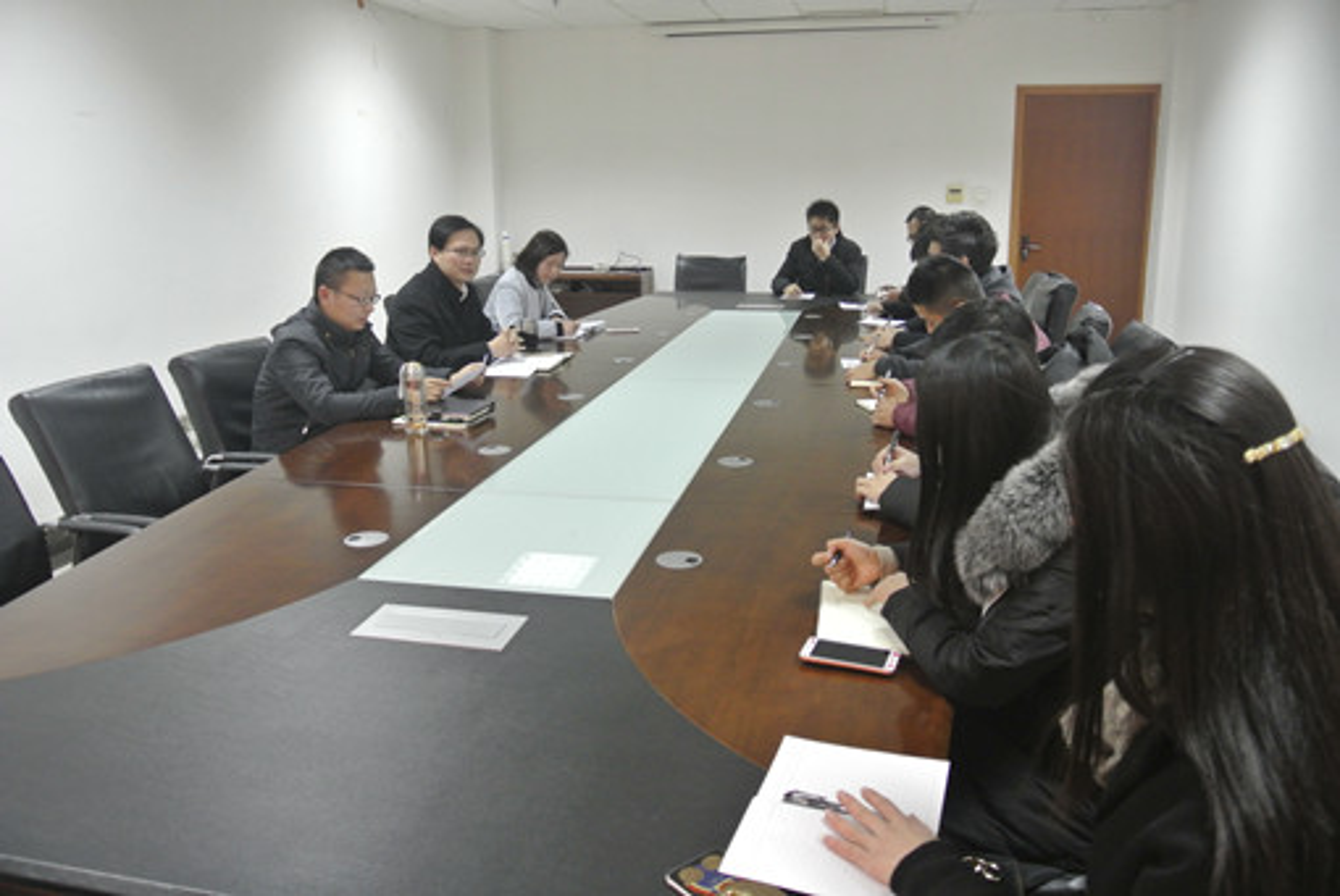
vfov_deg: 48.0
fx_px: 1006
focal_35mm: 27
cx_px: 670
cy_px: 448
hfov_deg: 67.3
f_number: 3.5
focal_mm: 10
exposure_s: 1/25
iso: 800
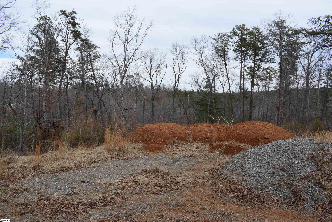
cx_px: 166
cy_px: 111
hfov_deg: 67.4
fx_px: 249
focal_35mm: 27
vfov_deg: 47.9
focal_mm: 18
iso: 200
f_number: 8
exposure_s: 1/250
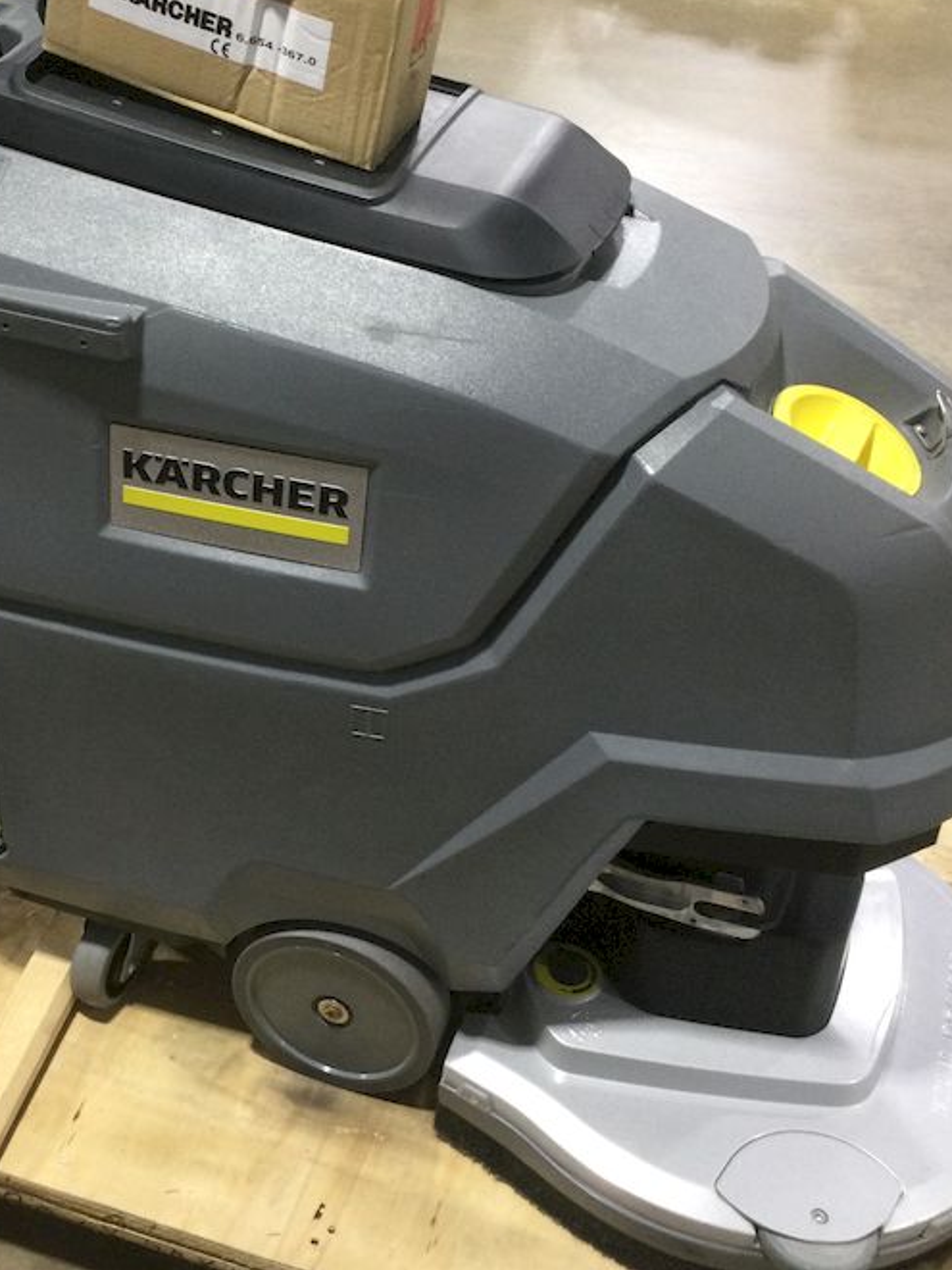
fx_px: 1723
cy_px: 602
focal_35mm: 47
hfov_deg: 30.6
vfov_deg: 40.4
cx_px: 294
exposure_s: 1/33
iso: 125
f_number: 2.4
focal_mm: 3.3
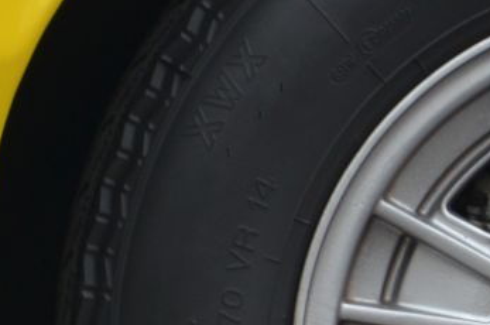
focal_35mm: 817
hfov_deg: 2.5
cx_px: 627
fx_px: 11094
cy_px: 400
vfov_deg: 1.7
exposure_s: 1/45
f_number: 5.6
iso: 400
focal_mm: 105
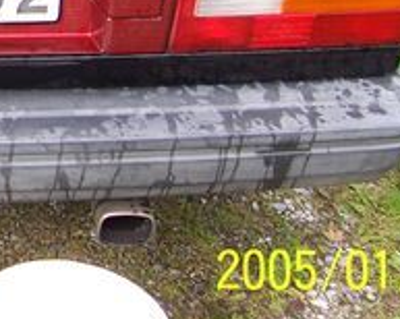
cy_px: -95
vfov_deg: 13.5
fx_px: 1301
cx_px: -118
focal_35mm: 110
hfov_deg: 16.5
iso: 80
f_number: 2.7
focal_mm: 5.6
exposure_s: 1/125
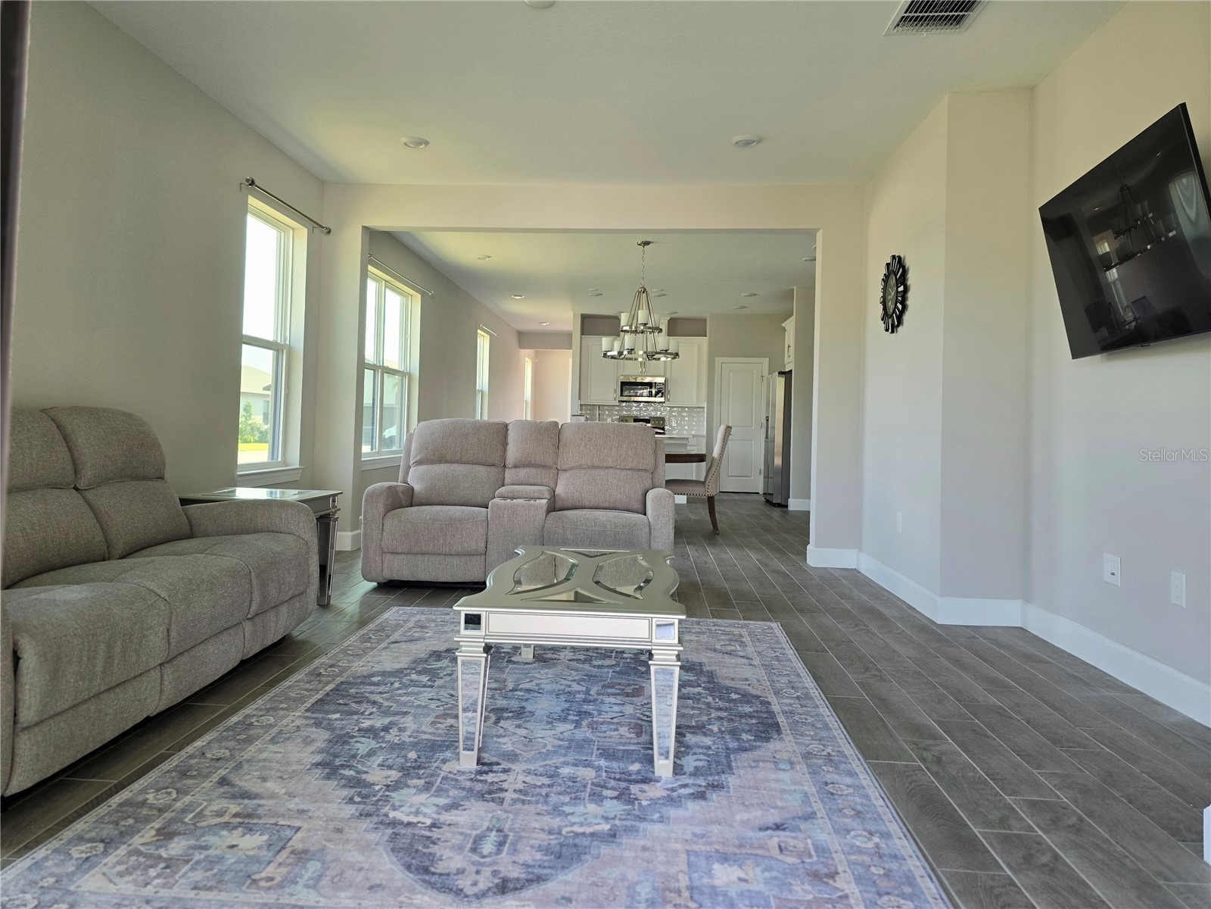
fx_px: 805
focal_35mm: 23
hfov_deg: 73.9
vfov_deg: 58.9
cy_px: 454
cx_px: 606
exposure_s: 1/370
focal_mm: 6.3
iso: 160
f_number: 1.7
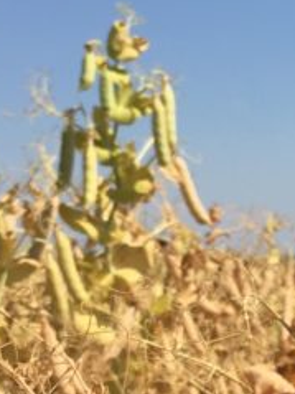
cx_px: 310
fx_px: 1217
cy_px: 394
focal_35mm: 107
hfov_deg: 13.6
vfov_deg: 17.9
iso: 25
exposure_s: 1/1789
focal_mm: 4.15
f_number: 2.2
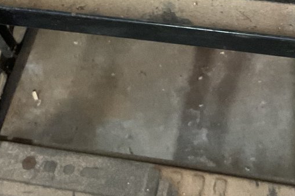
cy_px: -91
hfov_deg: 22.6
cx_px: 184
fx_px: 737
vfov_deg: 14.3
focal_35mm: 90
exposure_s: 1/30
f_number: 1.8
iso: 400
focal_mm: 3
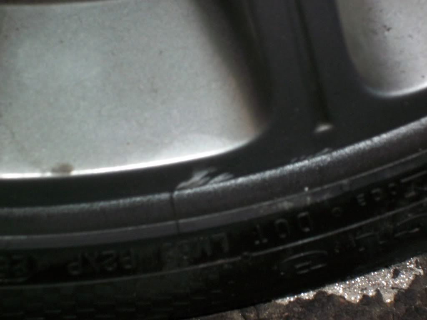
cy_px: 160
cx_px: 214
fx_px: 1295
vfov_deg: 14.1
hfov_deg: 18.7
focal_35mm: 105
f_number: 5.7
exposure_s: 1/250
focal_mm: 18.8
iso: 250
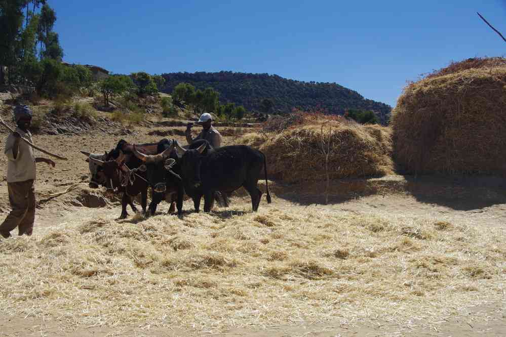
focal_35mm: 49
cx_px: 253
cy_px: 168
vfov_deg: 27.5
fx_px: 689
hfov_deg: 40.3
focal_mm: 32.5
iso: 200
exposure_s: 1/125
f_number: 11
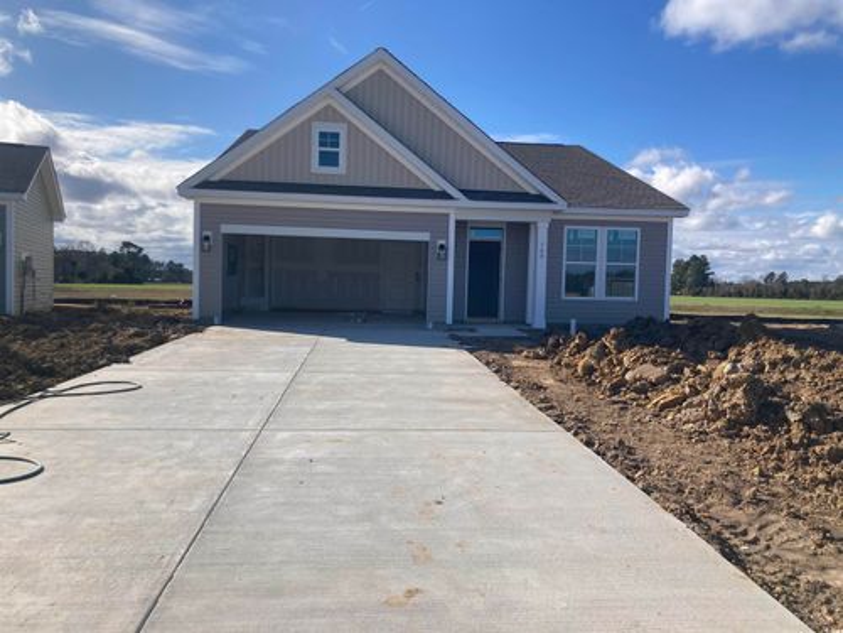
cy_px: 316
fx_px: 682
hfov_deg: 63.4
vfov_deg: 49.7
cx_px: 422
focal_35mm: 28
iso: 20
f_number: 1.8
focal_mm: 3.99
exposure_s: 1/3040
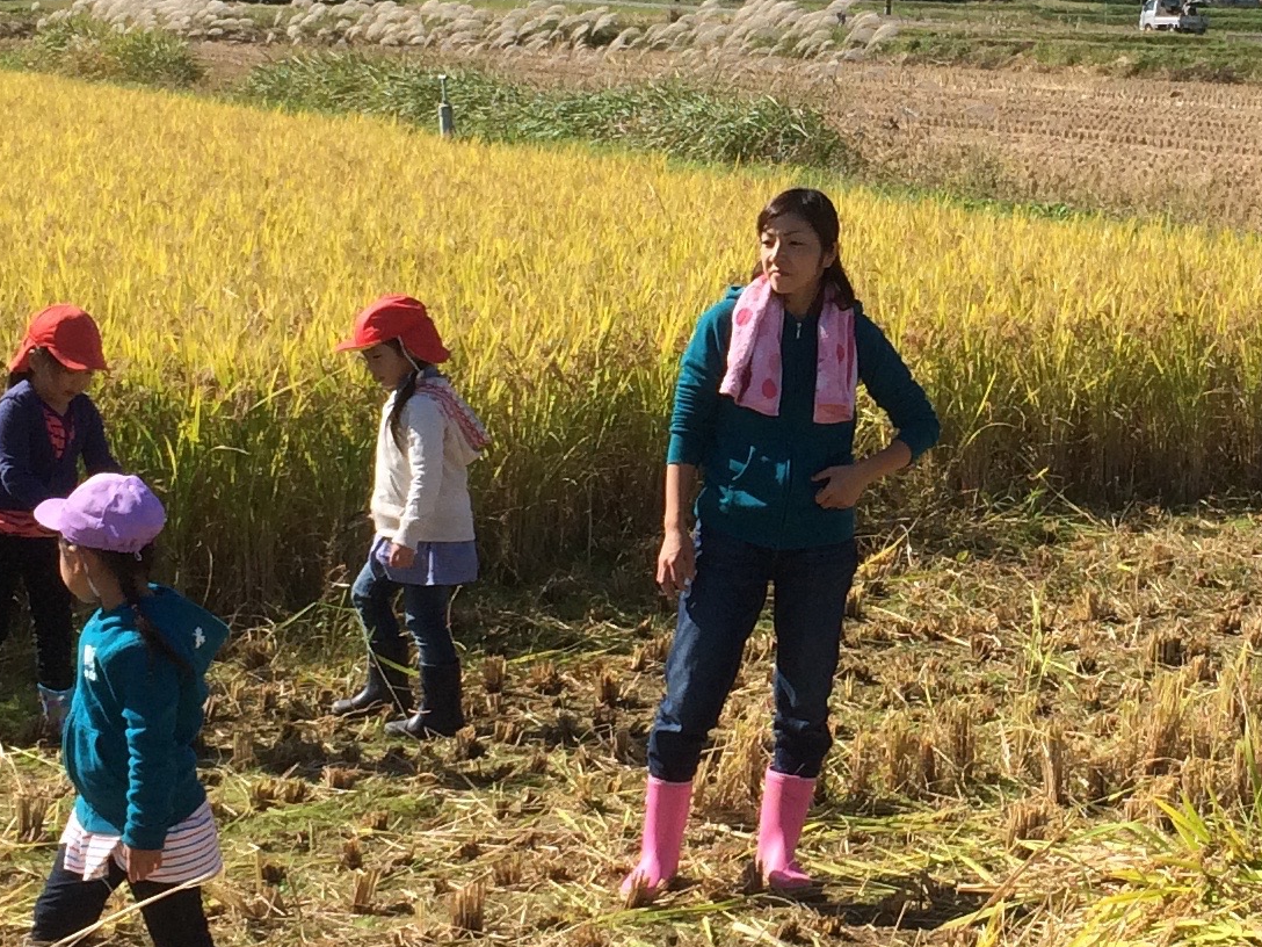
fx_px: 3172
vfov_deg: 16.9
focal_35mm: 87
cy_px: 283
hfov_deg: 22.1
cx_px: 1050
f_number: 2.2
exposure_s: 1/1953
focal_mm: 4.15
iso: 32
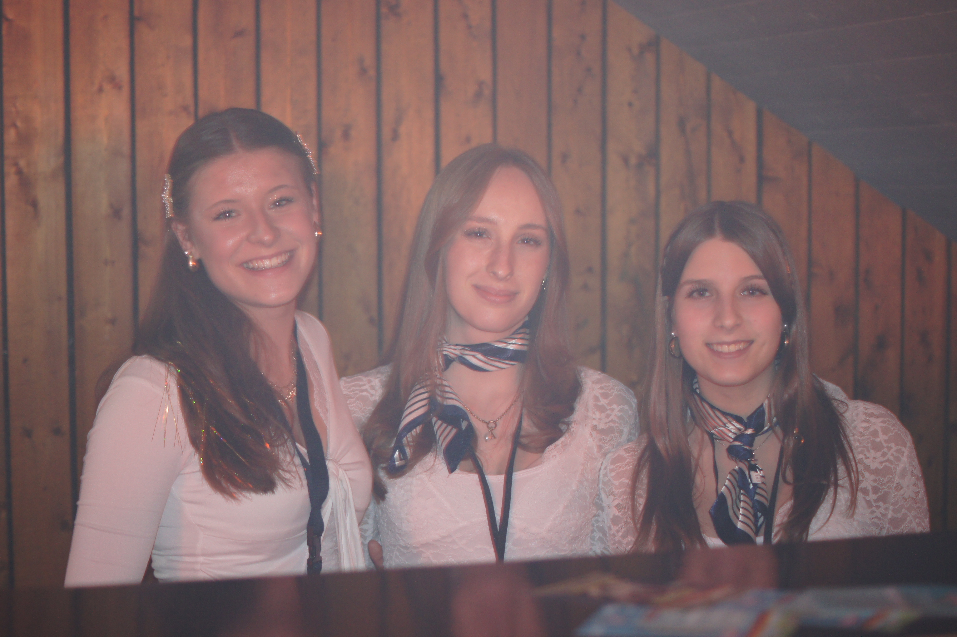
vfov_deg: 18.2
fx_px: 1993
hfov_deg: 27.0
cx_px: 478
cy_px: 318
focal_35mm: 75
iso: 500
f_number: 2
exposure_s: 1/13
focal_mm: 50
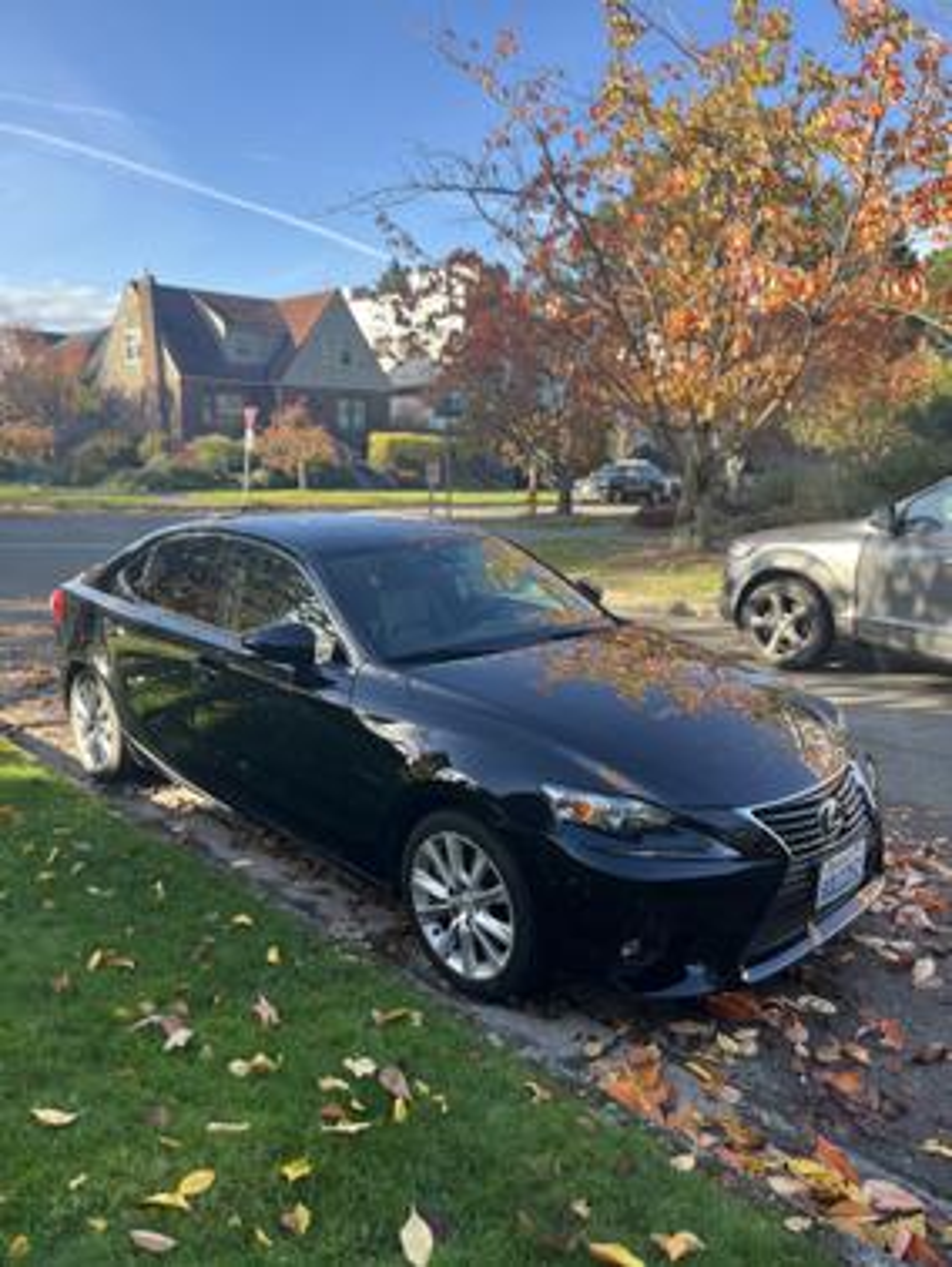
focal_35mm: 26
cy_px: 634
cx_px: 476
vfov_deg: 67.3
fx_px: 952
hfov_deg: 53.1
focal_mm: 5.1
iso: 50
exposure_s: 1/592
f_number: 1.6
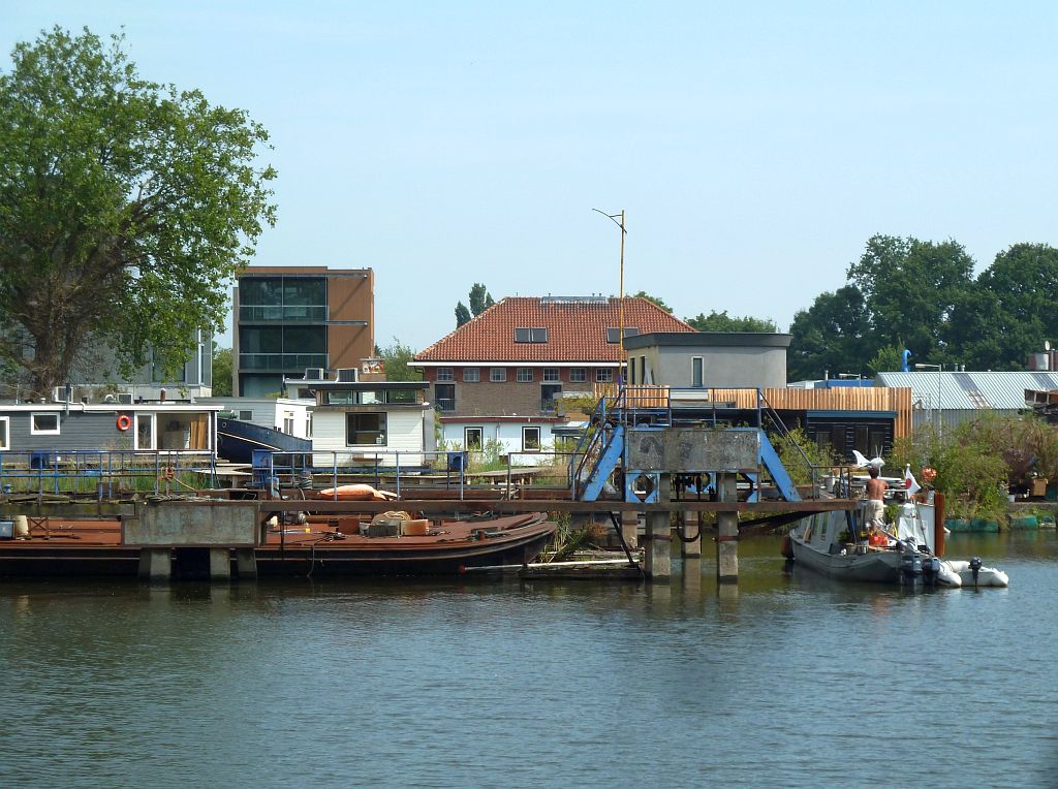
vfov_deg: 15.4
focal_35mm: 96
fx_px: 2929
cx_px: 529
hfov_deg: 20.5
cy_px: 394
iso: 80
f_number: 4.3
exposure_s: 1/400
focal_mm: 15.8
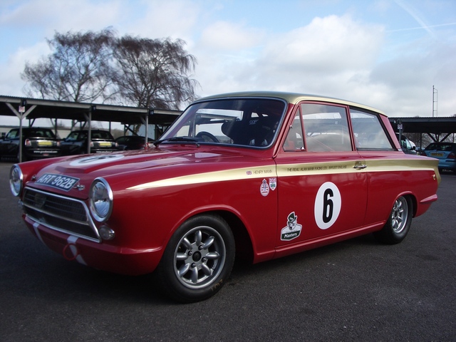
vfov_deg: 40.7
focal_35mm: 35
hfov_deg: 52.6
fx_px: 461
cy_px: 171
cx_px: 228
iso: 80
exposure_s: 1/320
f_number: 4.3
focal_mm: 5.8
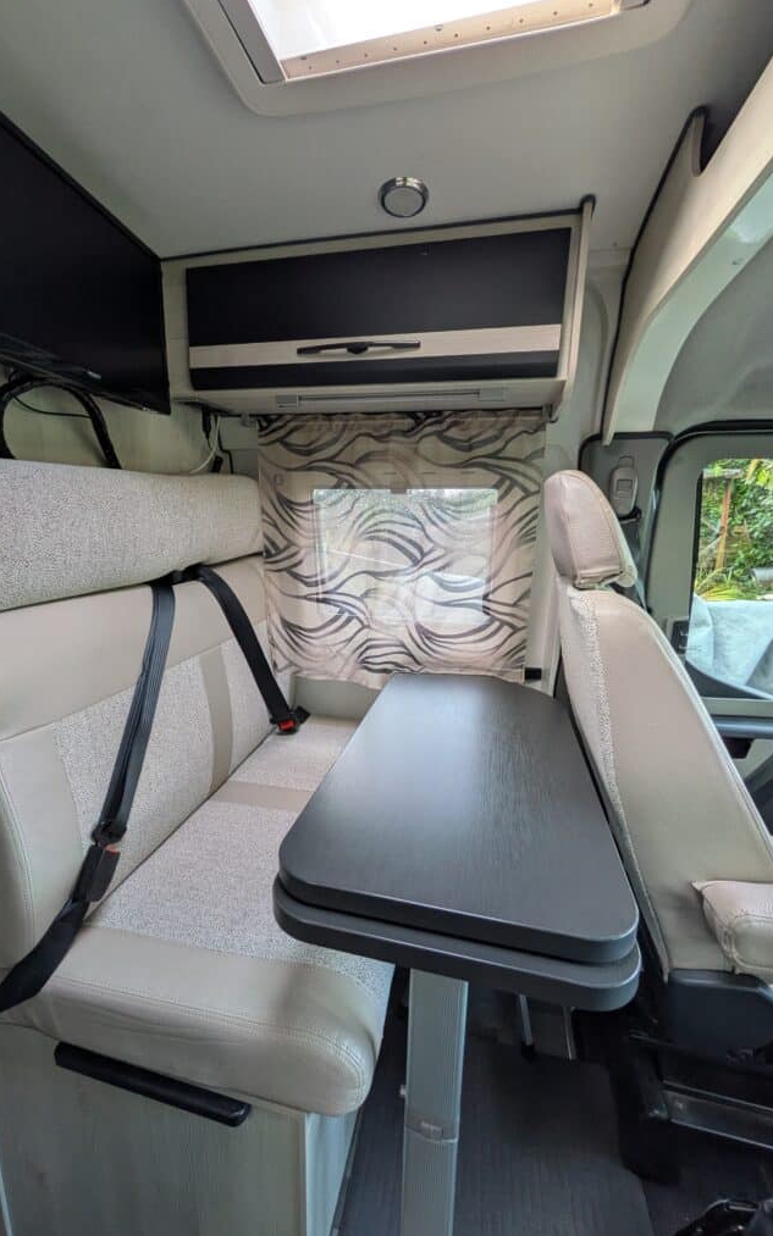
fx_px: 506
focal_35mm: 15
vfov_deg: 101.5
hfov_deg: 74.7
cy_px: 616
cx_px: 365
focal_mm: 1.83
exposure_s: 1/25
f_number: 2.2
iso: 63
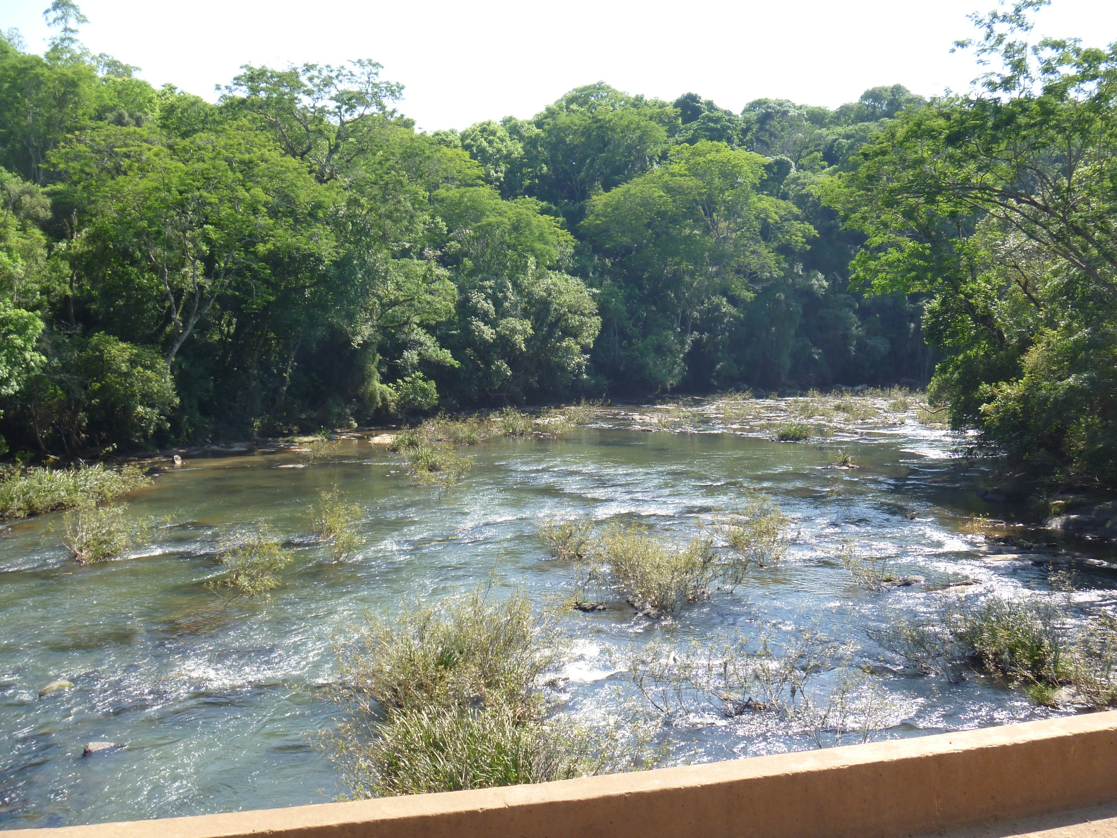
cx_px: 558
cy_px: 419
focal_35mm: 35
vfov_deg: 40.7
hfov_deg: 52.6
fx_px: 1129
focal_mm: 6.3
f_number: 3.5
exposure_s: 1/200
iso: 80
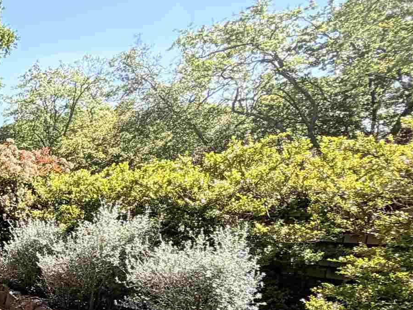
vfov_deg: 28.7
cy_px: 294
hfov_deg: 24.5
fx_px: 573
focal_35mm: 48
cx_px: -277
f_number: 2.2
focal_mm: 2.22
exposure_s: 1/564
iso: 40
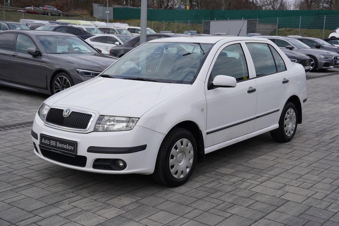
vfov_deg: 28.7
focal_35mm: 47
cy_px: 113
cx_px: 170
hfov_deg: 41.9
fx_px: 443
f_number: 6.3
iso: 100
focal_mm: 47
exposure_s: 1/250
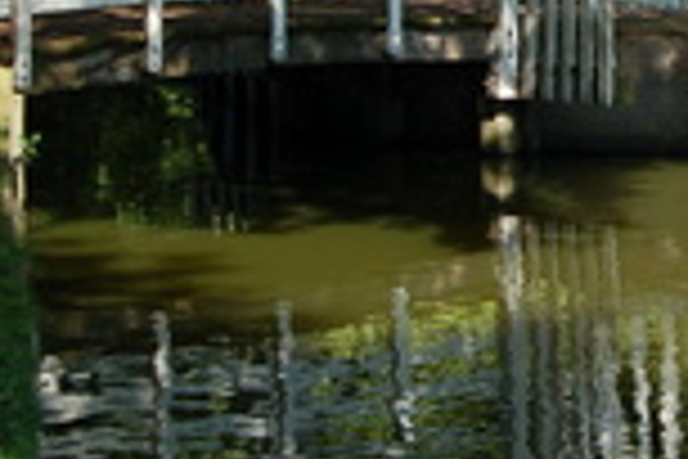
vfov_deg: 8.0
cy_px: -83
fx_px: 3268
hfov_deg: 11.8
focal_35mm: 171
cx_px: 764
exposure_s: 1/160
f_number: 10
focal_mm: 38
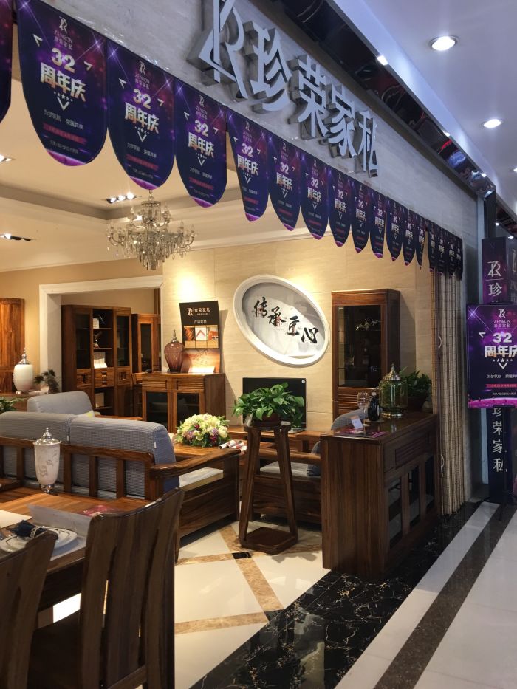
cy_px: 344
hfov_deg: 48.2
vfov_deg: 61.7
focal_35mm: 29
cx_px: 258
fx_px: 577
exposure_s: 1/33
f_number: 2.2
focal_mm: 4.15
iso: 64
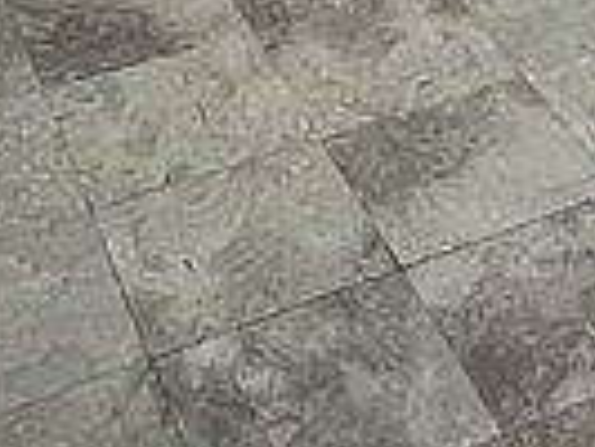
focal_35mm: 100
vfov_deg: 11.0
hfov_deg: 18.5
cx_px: 725
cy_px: -805
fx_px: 1720
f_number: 1.8
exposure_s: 1/120
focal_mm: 1.57
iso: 160
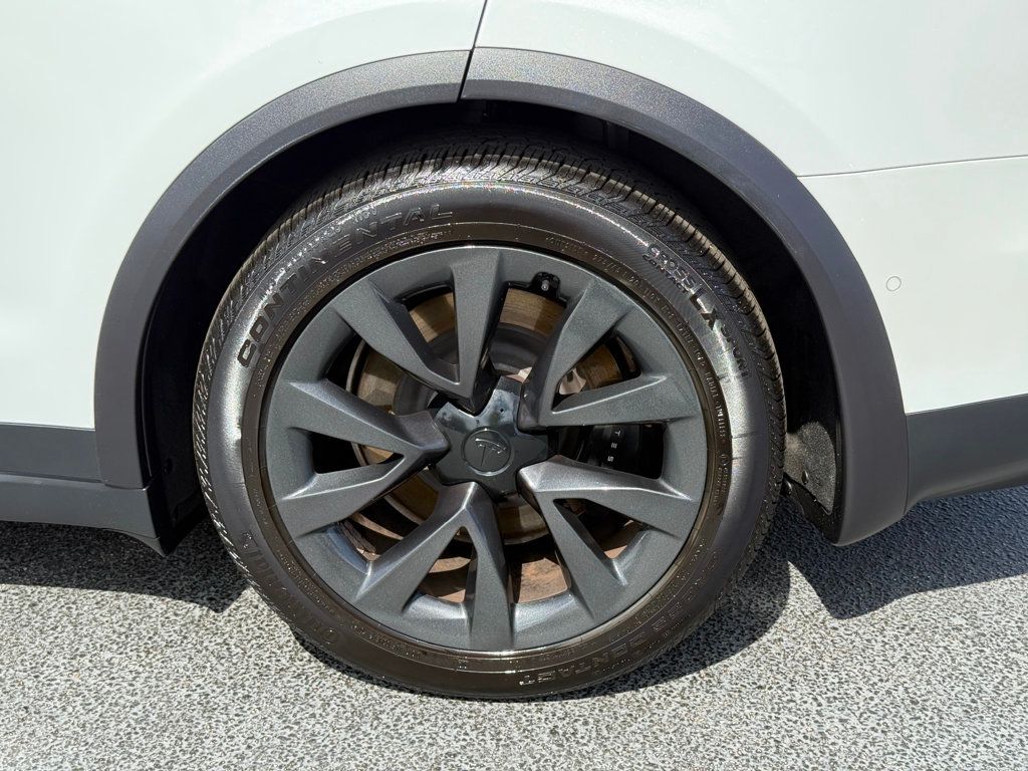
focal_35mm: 48
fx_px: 1425
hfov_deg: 39.7
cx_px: 514
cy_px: 386
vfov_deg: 30.3
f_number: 1.78
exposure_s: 1/2033
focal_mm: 6.76
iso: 100
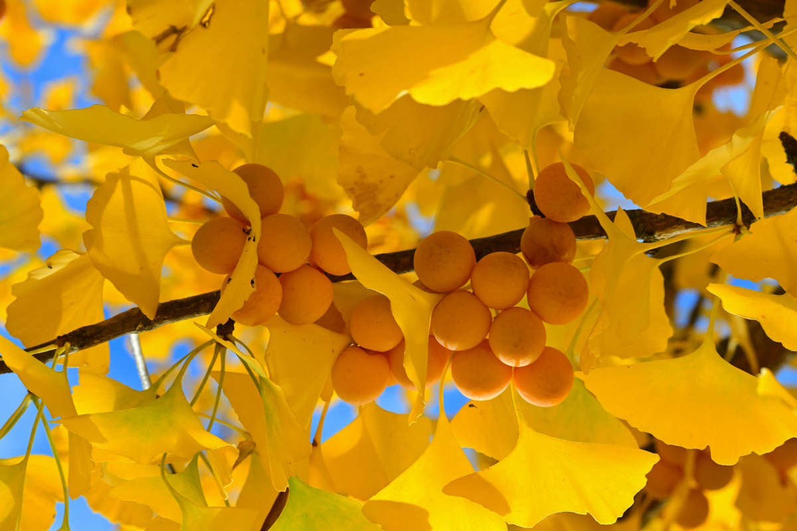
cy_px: 266
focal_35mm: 150
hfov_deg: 13.7
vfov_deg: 9.1
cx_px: 398
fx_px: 3321
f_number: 11
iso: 100
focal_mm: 100
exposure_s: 1/80
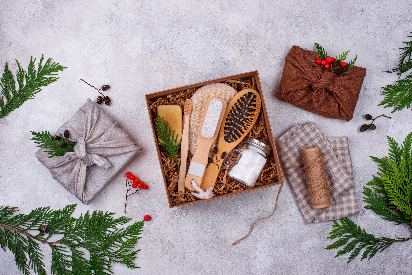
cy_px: 138
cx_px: 206
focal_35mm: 50
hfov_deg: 39.6
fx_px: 572
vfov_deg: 27.0
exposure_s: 1/100
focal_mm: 50
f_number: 9
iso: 100
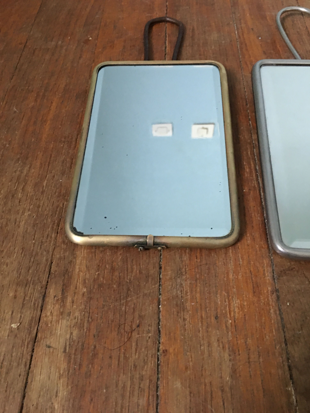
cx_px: 155
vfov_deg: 61.7
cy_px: 206
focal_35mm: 29
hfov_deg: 48.2
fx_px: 346
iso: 100
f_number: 2.2
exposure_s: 1/17
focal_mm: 4.15
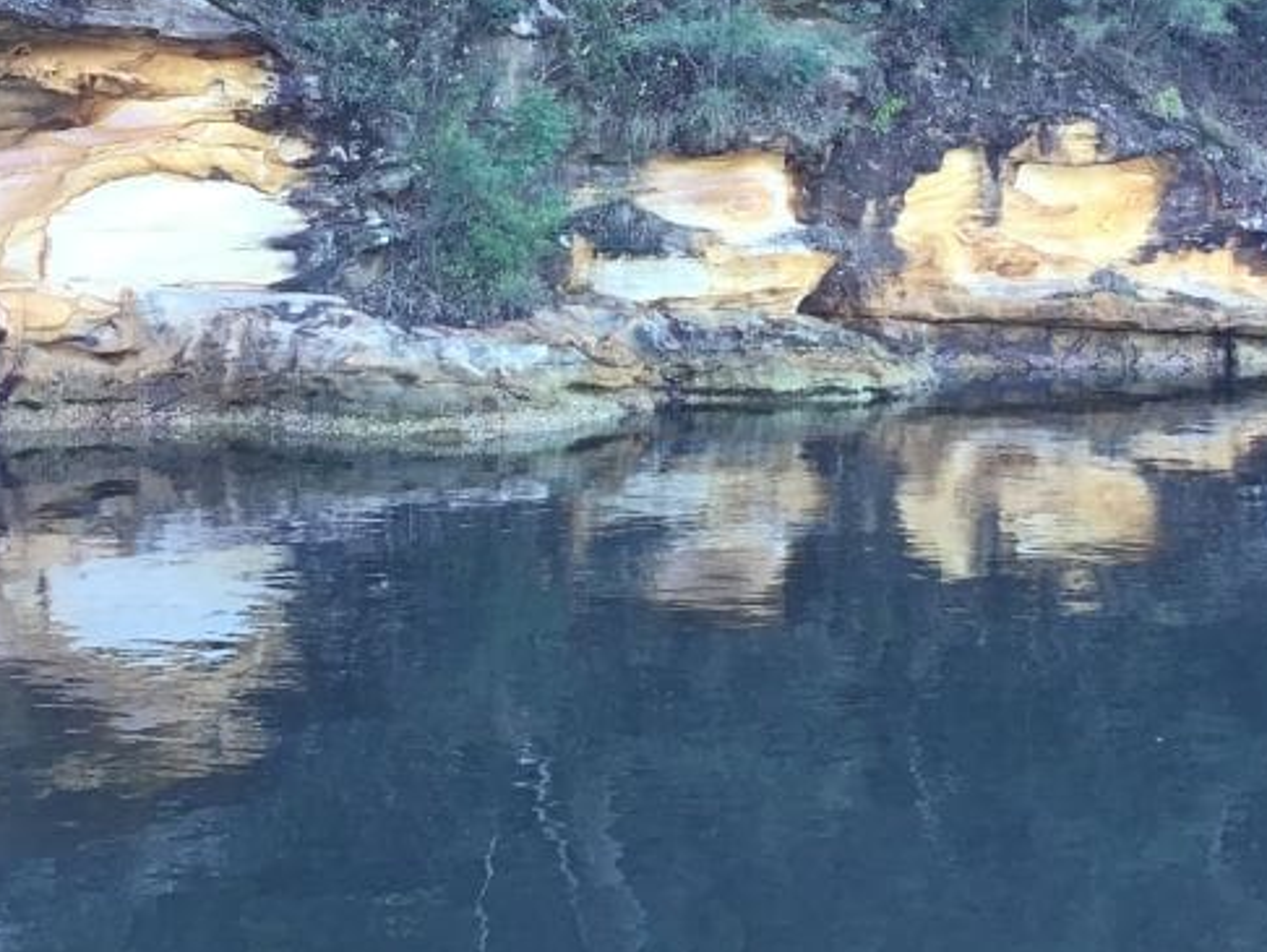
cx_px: 761
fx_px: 1868
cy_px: 222
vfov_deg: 28.1
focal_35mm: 51
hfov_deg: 37.3
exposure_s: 1/33
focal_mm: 3.3
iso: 32
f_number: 2.4
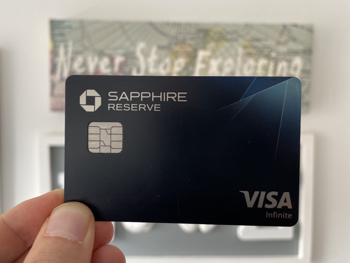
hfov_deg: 67.3
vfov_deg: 53.1
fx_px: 263
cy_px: 132
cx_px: 175
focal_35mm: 26
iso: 100
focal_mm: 4.2
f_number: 1.6
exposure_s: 1/60
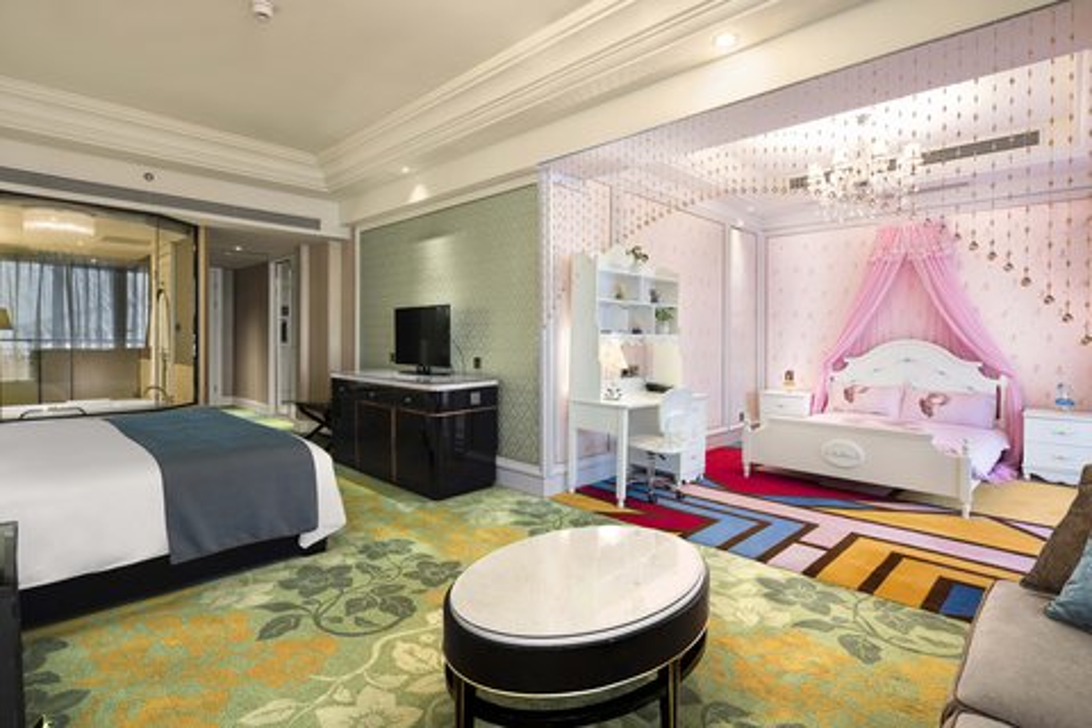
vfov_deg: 70.4
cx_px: 546
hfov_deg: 93.3
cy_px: 364
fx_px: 516
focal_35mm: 17
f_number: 11
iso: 50
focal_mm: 17
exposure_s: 5
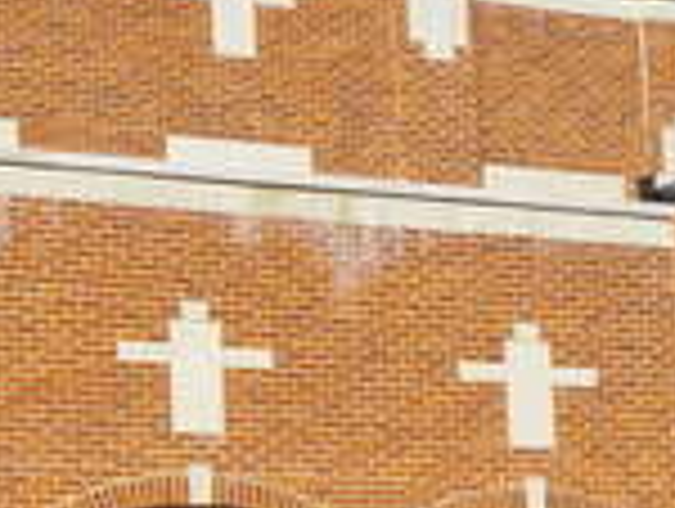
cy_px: 380
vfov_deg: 8.8
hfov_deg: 11.4
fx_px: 3301
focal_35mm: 169
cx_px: -171
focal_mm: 22
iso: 100
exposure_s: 1/125
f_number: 11
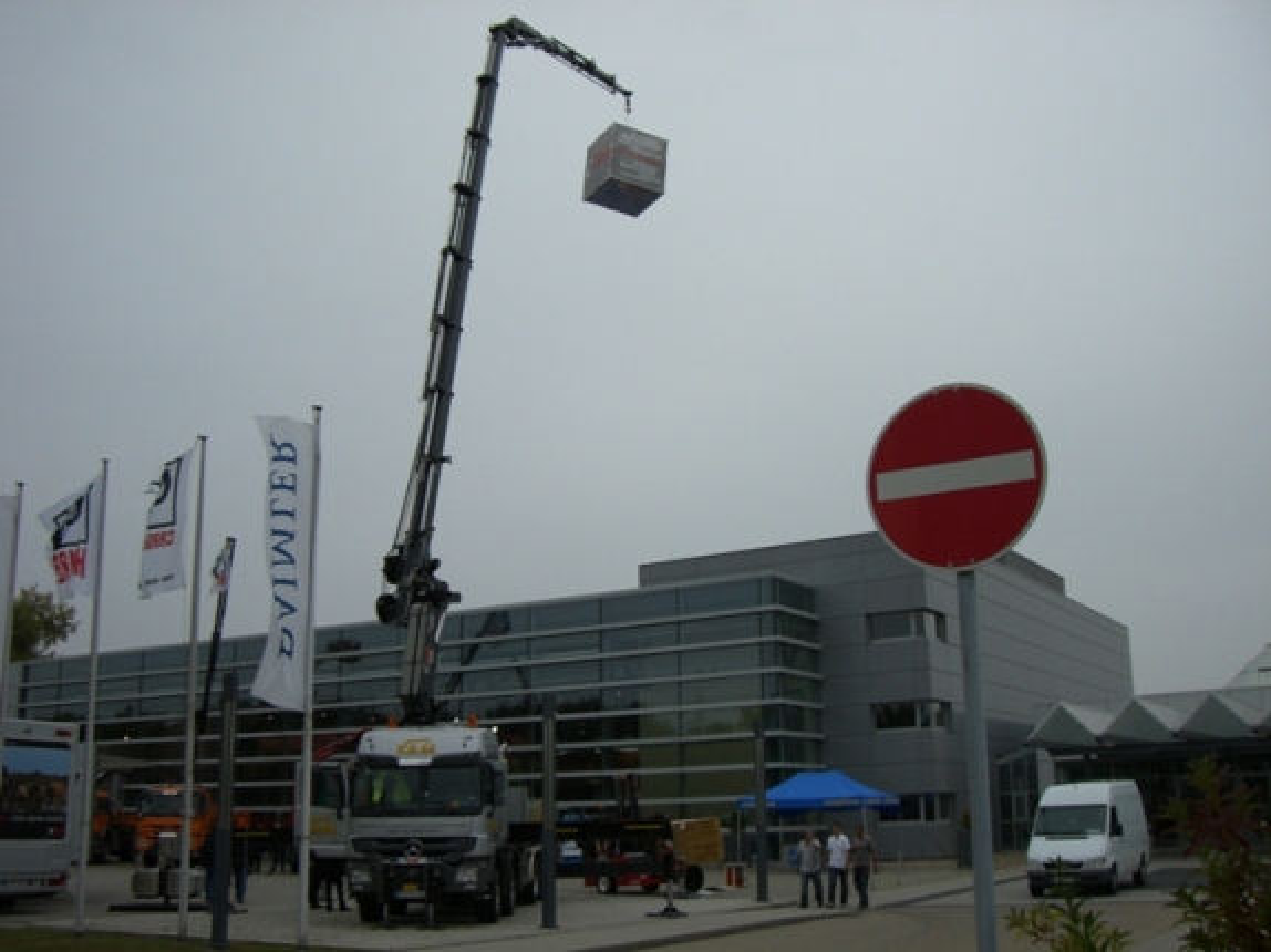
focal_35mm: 38
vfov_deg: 37.7
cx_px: 636
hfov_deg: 49.0
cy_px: 476
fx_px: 1395
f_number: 4.3
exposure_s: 1/640
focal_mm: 6.2
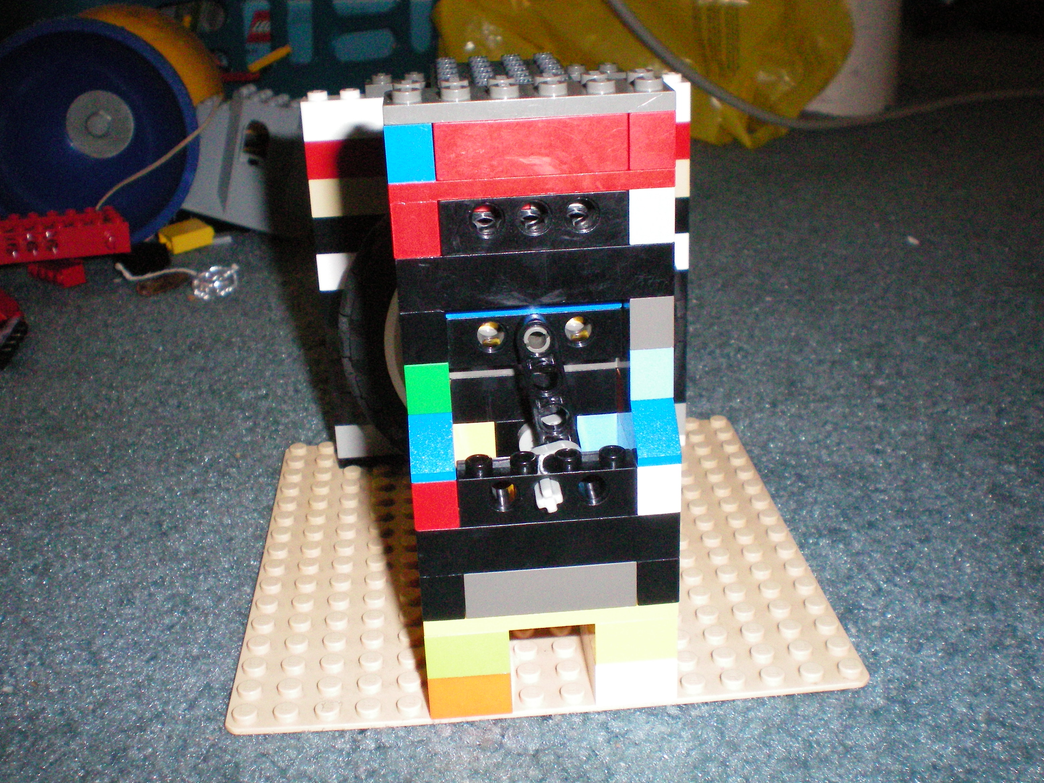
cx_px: 520
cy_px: 409
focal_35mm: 40
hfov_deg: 46.8
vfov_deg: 36.0
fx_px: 1206
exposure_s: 1/60
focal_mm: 6.3
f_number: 4.6
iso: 400
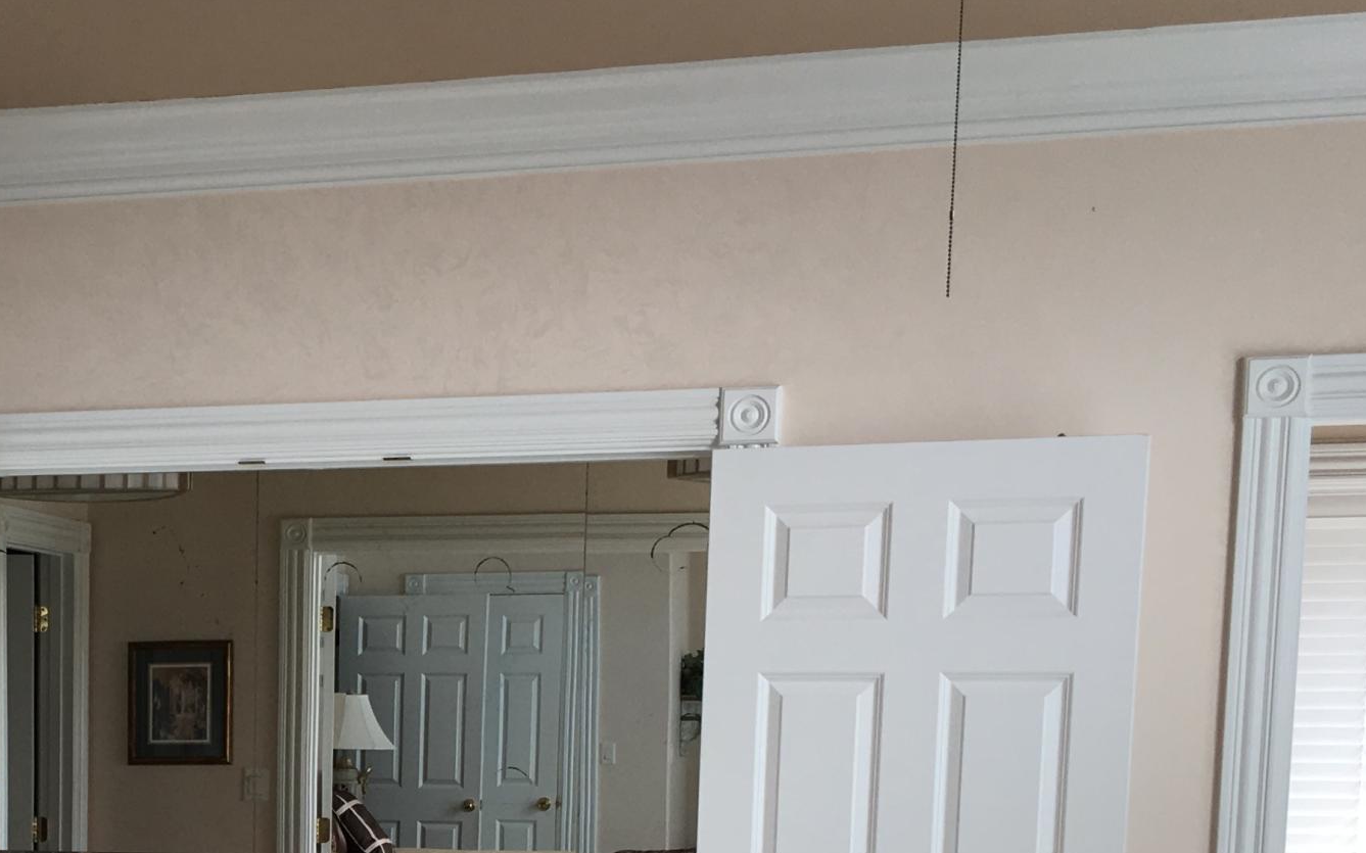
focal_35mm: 69
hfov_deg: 28.3
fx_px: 2568
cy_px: 1012
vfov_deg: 18.0
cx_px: 51
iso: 25
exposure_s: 1/73
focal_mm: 4.15
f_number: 2.2
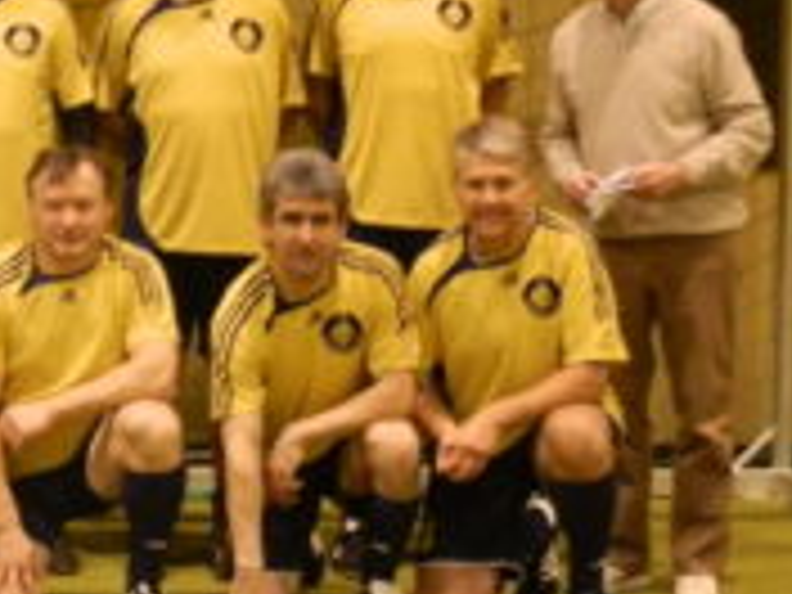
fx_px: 3249
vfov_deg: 10.4
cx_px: -146
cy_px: 198
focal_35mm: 142
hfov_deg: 13.5
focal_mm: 8.51
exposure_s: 1/8
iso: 250
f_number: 3.5
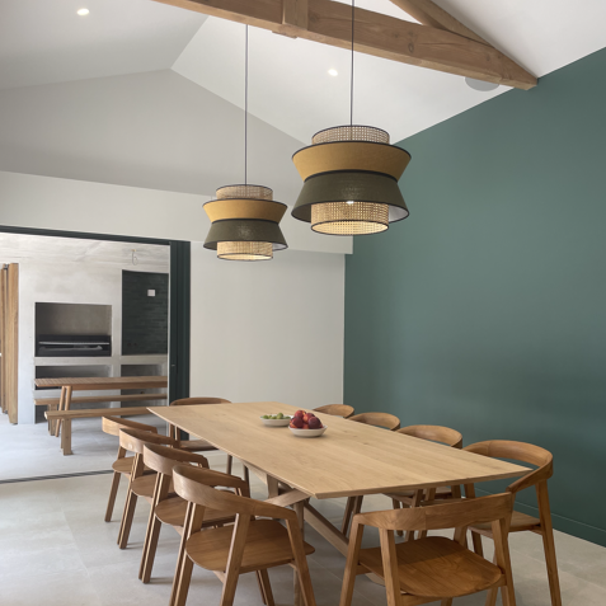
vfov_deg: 52.3
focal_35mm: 31
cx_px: 300
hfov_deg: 52.5
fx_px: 614
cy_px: 347
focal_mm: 4.2
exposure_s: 1/156
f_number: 1.6
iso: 32
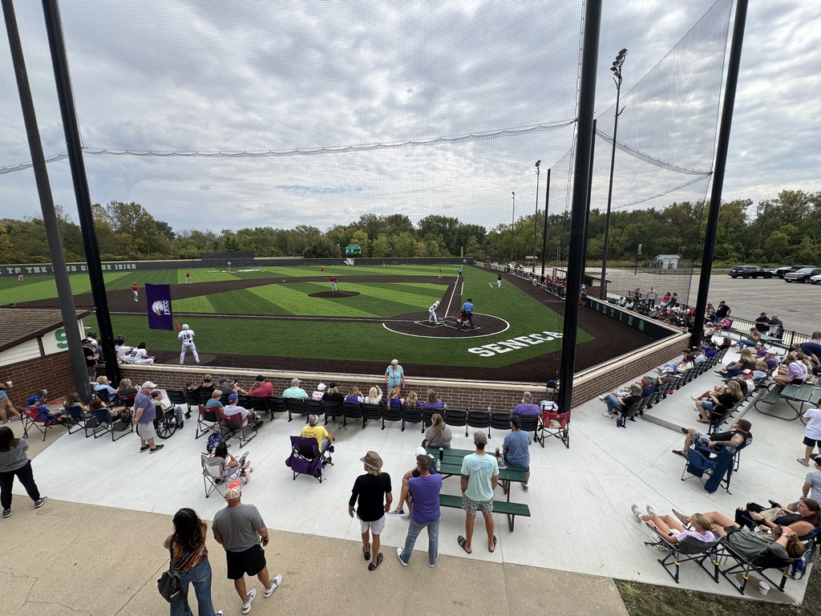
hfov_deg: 102.1
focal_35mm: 14
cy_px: 308
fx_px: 332
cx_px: 410
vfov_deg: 85.7
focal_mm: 2.22
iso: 50
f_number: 2.2
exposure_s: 1/1346
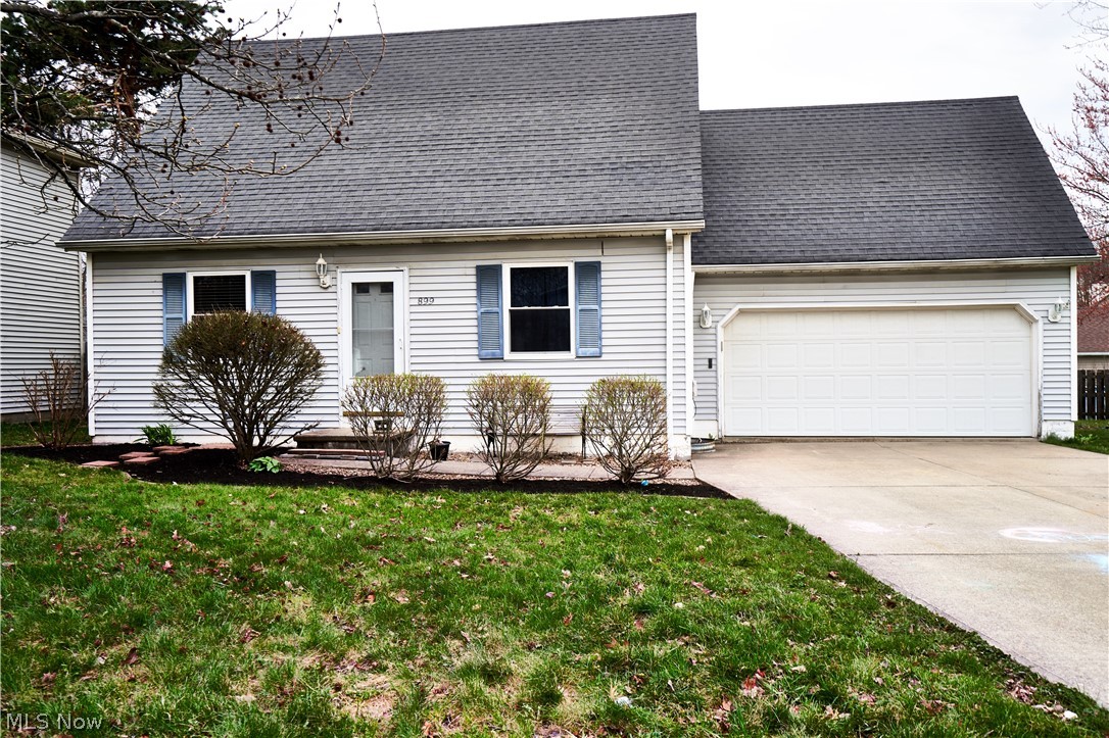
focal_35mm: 30
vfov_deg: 43.6
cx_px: 554
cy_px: 369
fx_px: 924
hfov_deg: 62.0
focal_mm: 30
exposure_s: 1/50
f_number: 6.3
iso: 100
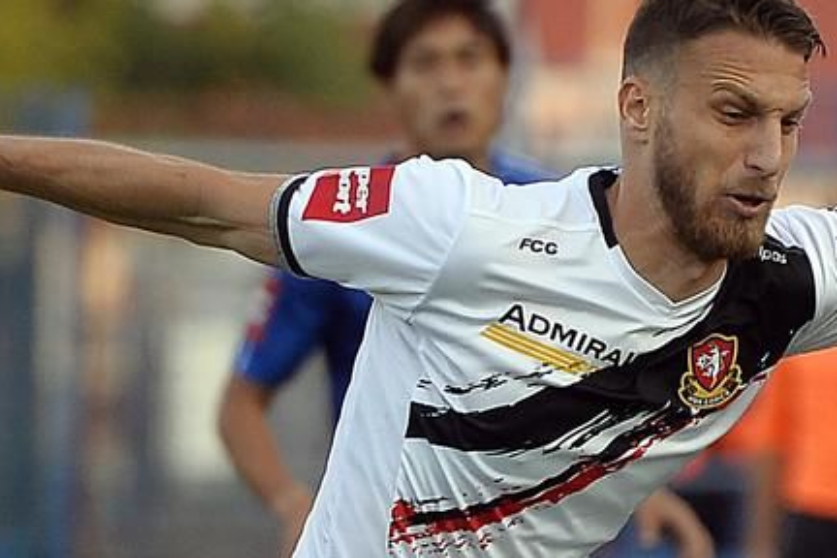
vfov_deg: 1.9
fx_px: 17204
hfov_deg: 2.8
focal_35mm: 740
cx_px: 913
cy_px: 598
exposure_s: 1/1250
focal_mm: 200
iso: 800
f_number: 2.8
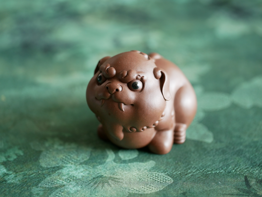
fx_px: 681
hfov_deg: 21.8
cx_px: 131
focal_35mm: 90
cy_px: 98
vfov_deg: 16.4
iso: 400
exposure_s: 1/100
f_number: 2.8
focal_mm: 45
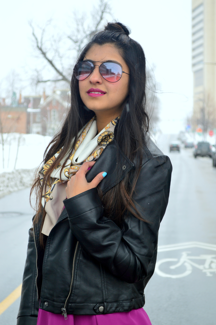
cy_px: 162
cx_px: 108
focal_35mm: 82
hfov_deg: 16.5
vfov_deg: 24.6
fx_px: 744
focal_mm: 55
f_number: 5.6
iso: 220
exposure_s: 1/100
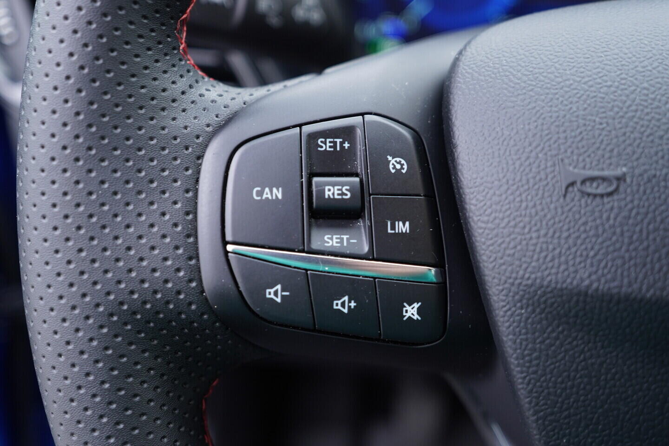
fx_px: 669
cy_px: 223
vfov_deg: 36.9
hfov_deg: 53.1
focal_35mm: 36
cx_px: 334
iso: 320
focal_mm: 24
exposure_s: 1/40
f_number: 2.8
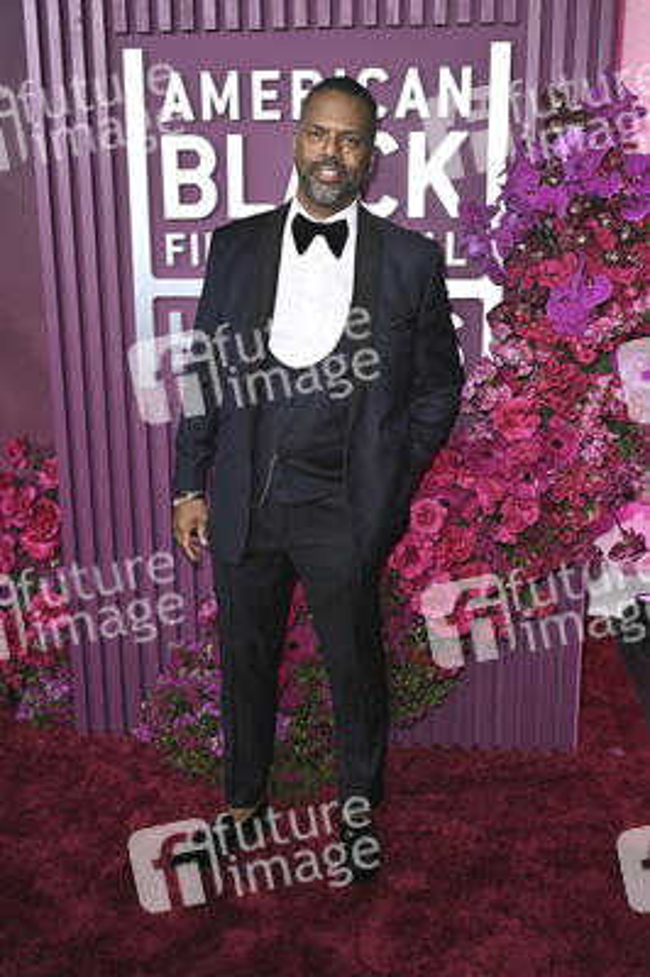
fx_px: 949
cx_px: 325
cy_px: 488
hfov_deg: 37.8
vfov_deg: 54.5
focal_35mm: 35
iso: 2500
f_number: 5.6
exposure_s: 1/320
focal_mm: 35
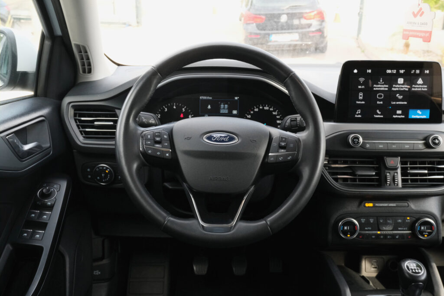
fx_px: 444
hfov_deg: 53.1
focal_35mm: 36
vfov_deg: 36.9
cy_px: 148
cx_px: 222
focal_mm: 24.2
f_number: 7.1
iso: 1600
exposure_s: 1/100
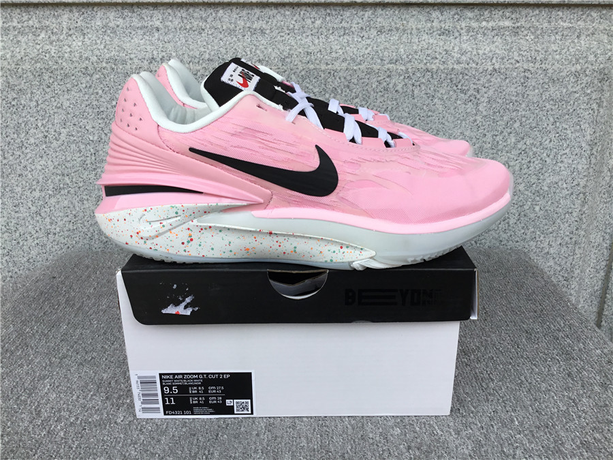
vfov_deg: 45.4
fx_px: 549
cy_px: 230
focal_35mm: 31
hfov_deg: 58.4
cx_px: 306
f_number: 2.4
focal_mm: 3.3
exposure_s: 1/295
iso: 25
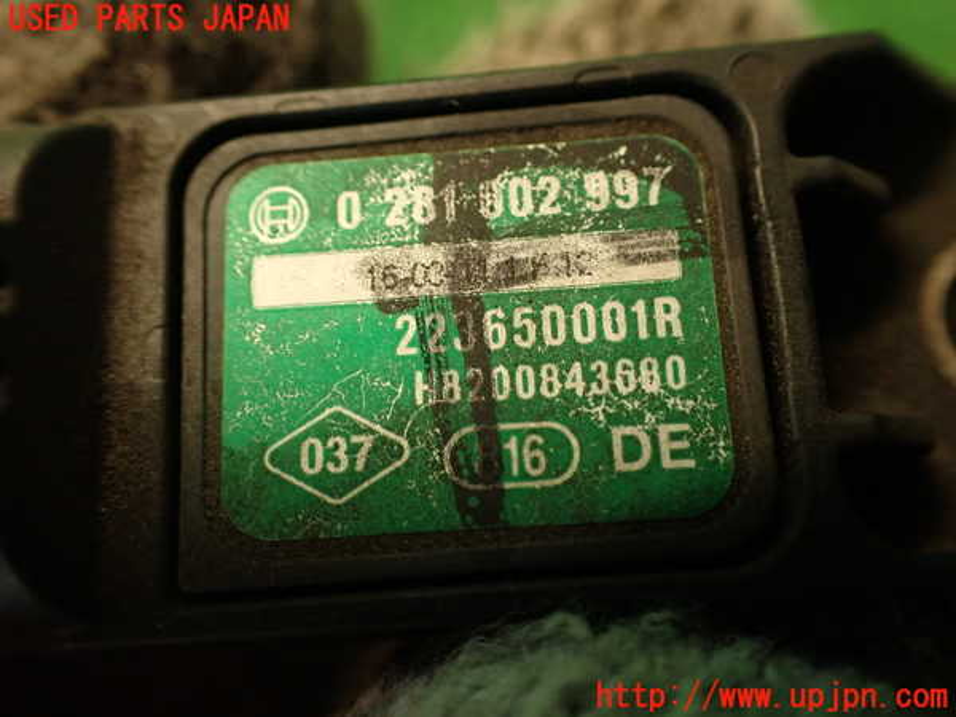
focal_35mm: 32
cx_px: 478
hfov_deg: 56.8
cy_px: 358
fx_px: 884
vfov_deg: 44.2
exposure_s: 1/30
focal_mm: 5.79
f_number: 2.4
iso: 250
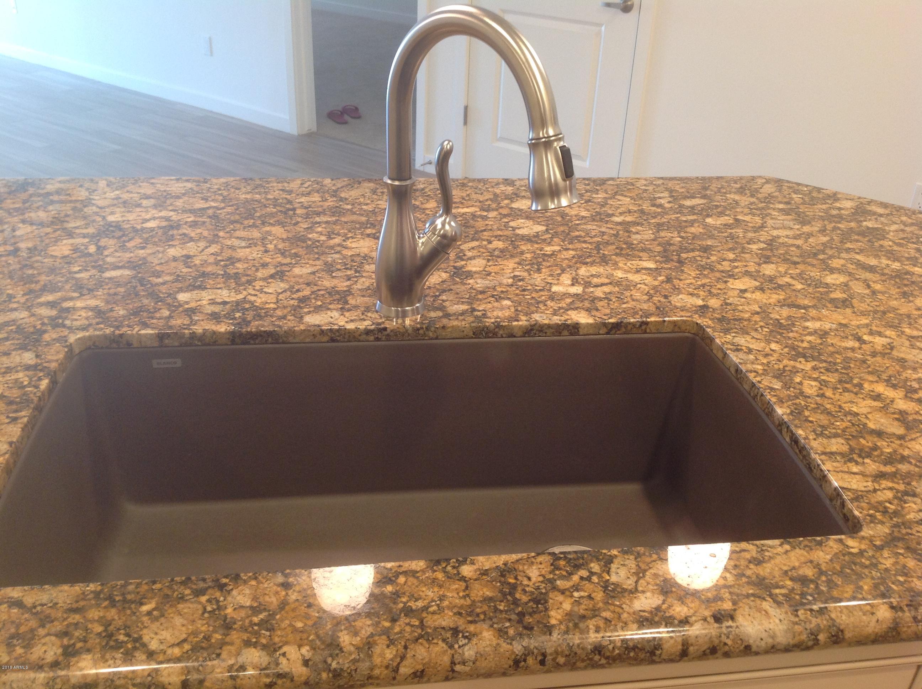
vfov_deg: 40.6
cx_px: 461
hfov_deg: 52.7
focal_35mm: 35
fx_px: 931
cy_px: 344
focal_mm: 4.28
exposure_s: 1/15
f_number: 2.4
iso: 80
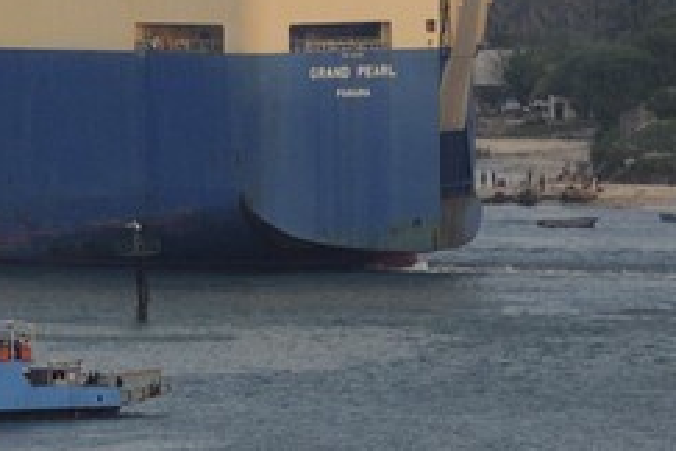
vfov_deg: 1.4
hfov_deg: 2.1
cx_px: -1305
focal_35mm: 986
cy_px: 287
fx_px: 18513
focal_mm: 150
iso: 400
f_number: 5.6
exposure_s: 1/320
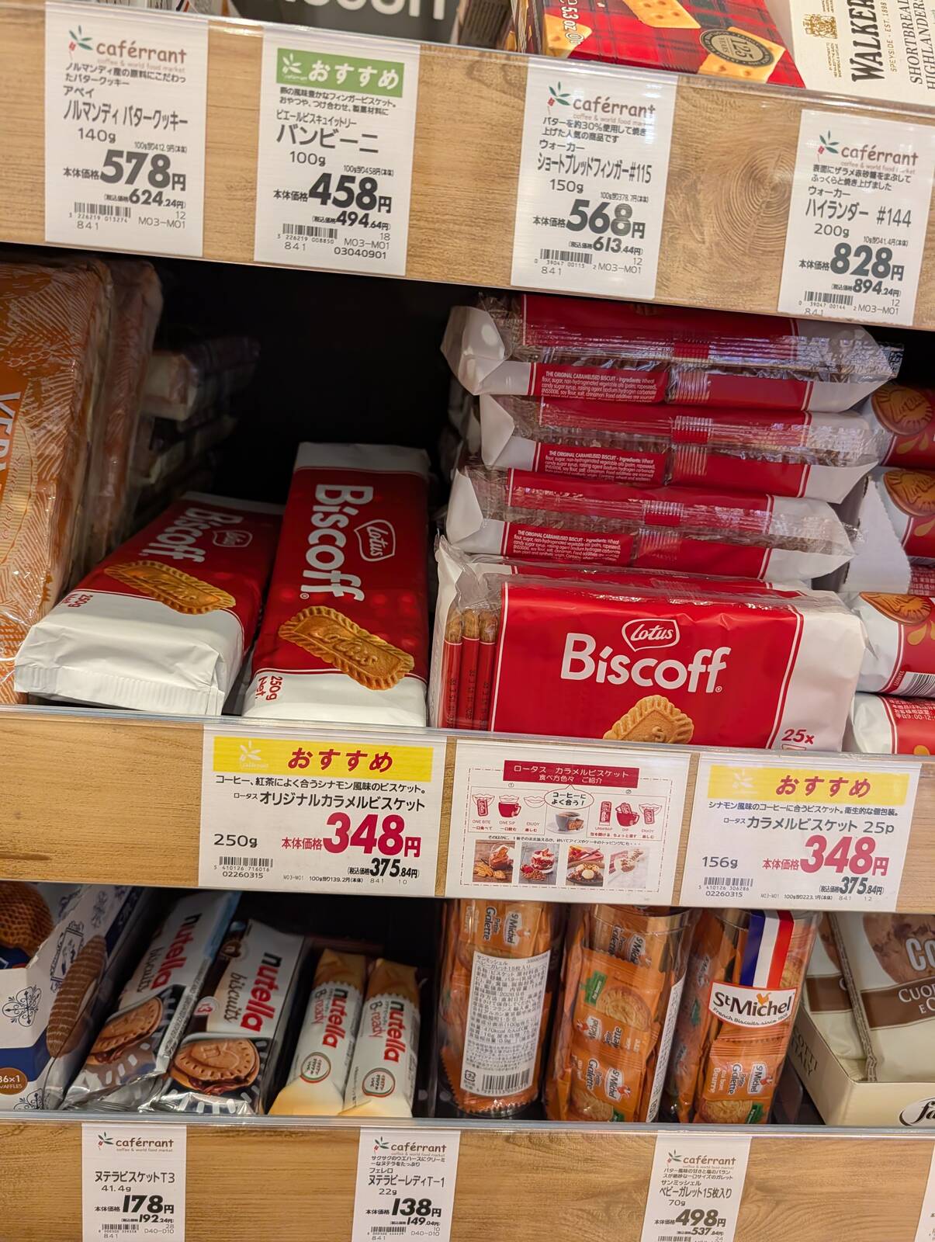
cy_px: 621
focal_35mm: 24
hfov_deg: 56.9
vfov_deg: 71.5
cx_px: 468
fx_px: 862
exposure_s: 1/737
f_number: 1.68
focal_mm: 6.9
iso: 1231
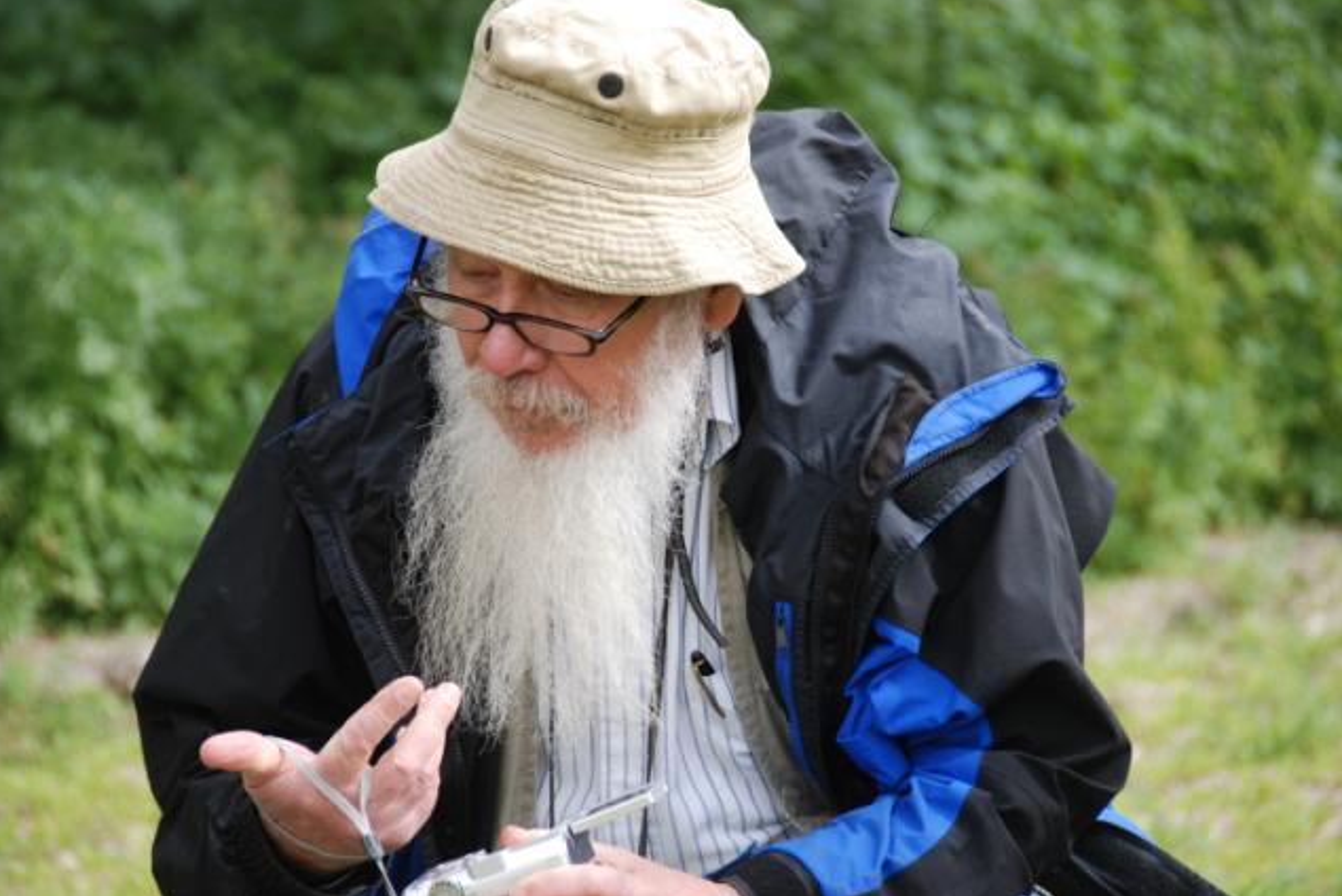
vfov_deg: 6.1
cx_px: 668
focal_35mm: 227
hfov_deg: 9.1
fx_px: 8465
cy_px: 447
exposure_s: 1/500
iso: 400
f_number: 5.6
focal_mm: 150
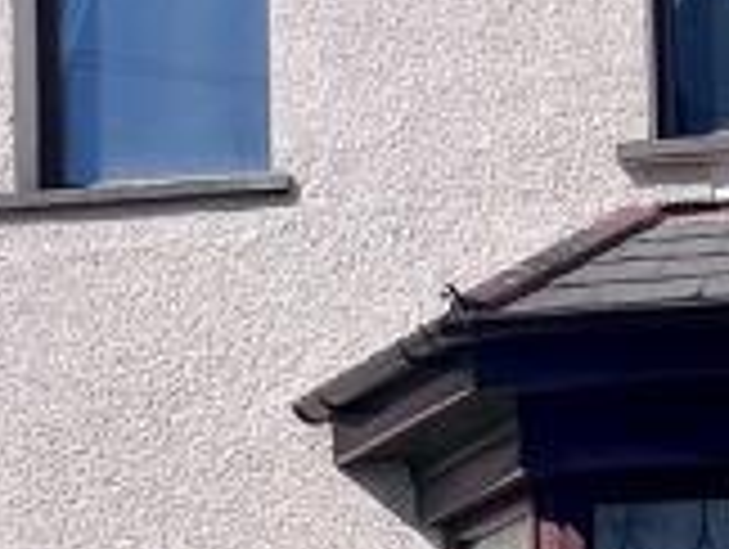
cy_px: 765
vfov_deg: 16.7
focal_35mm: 82
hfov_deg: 22.2
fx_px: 1729
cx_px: 842
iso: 32
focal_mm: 1.57
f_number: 1.8
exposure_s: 1/2016
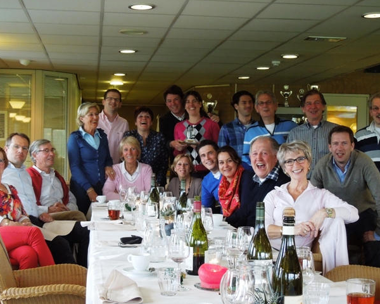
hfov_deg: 32.4
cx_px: 168
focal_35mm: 58
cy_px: 158
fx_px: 652
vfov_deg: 26.2
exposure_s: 1/20
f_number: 3.9
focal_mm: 7.8
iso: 400
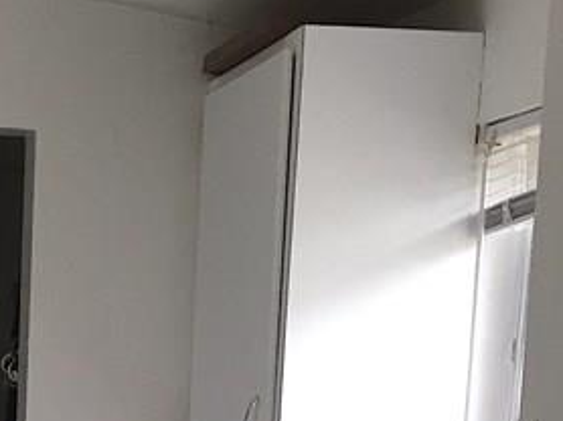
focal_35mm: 107
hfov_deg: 17.9
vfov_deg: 12.8
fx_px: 1739
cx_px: -4
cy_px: 710
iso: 100
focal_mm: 4.15
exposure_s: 1/30
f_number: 2.2
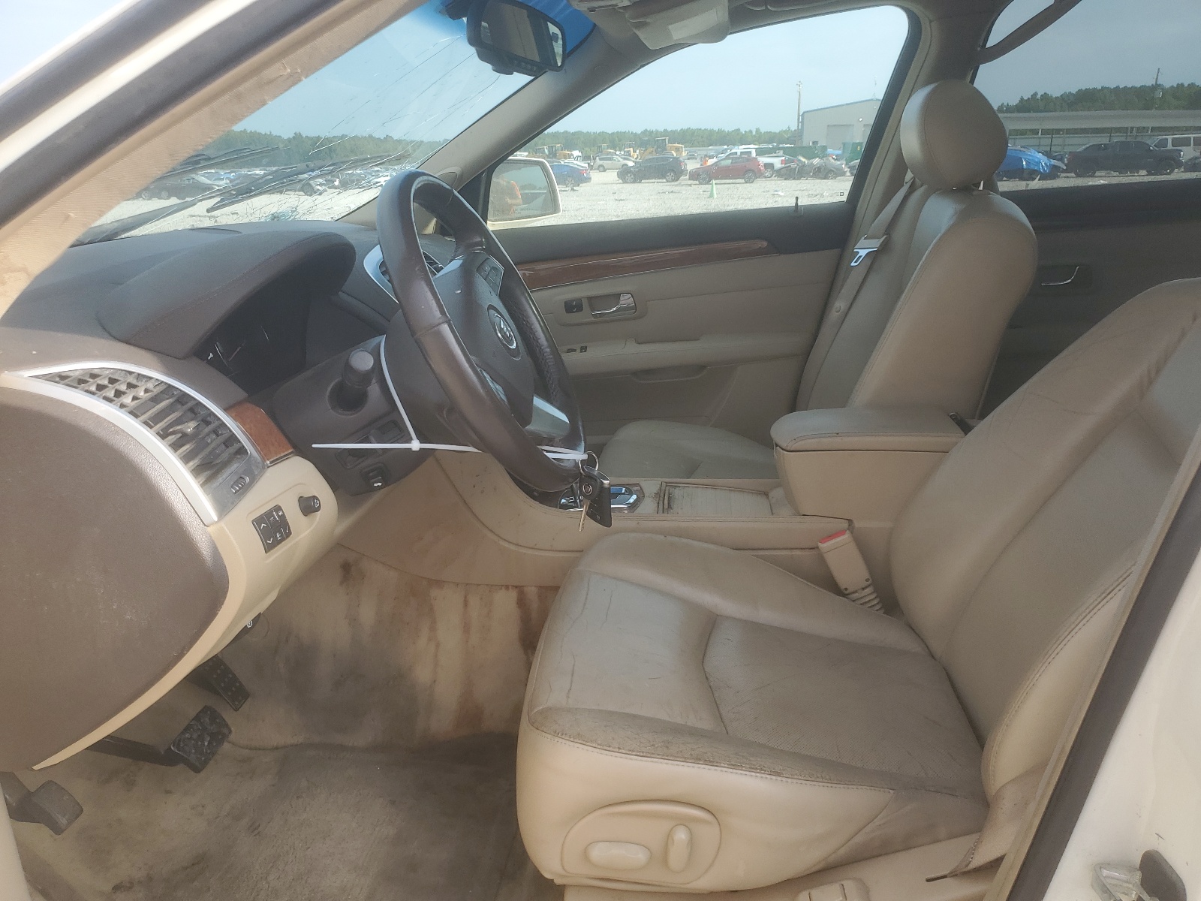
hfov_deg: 67.3
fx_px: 902
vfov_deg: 53.1
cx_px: 600
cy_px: 450
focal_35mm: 26
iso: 50
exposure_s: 1/833
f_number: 1.5
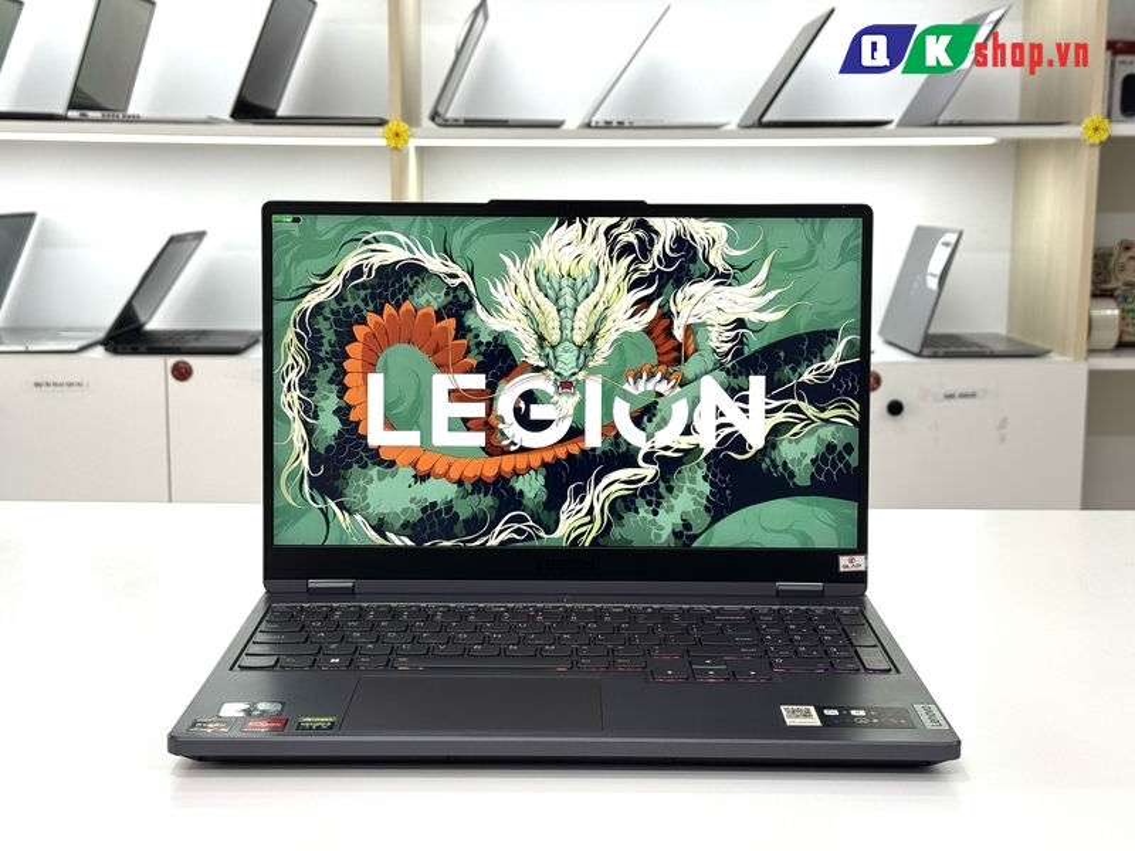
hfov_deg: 39.7
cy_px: 426
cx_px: 568
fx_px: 1574
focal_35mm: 48
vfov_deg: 30.3
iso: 50
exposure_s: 1/121
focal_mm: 6.76
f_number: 1.78
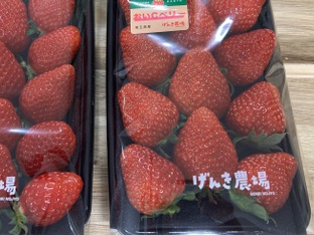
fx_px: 363
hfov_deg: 46.1
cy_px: 70
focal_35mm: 40
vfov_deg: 35.4
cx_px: 105
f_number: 1.5
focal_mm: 5.7
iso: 100
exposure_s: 1/50
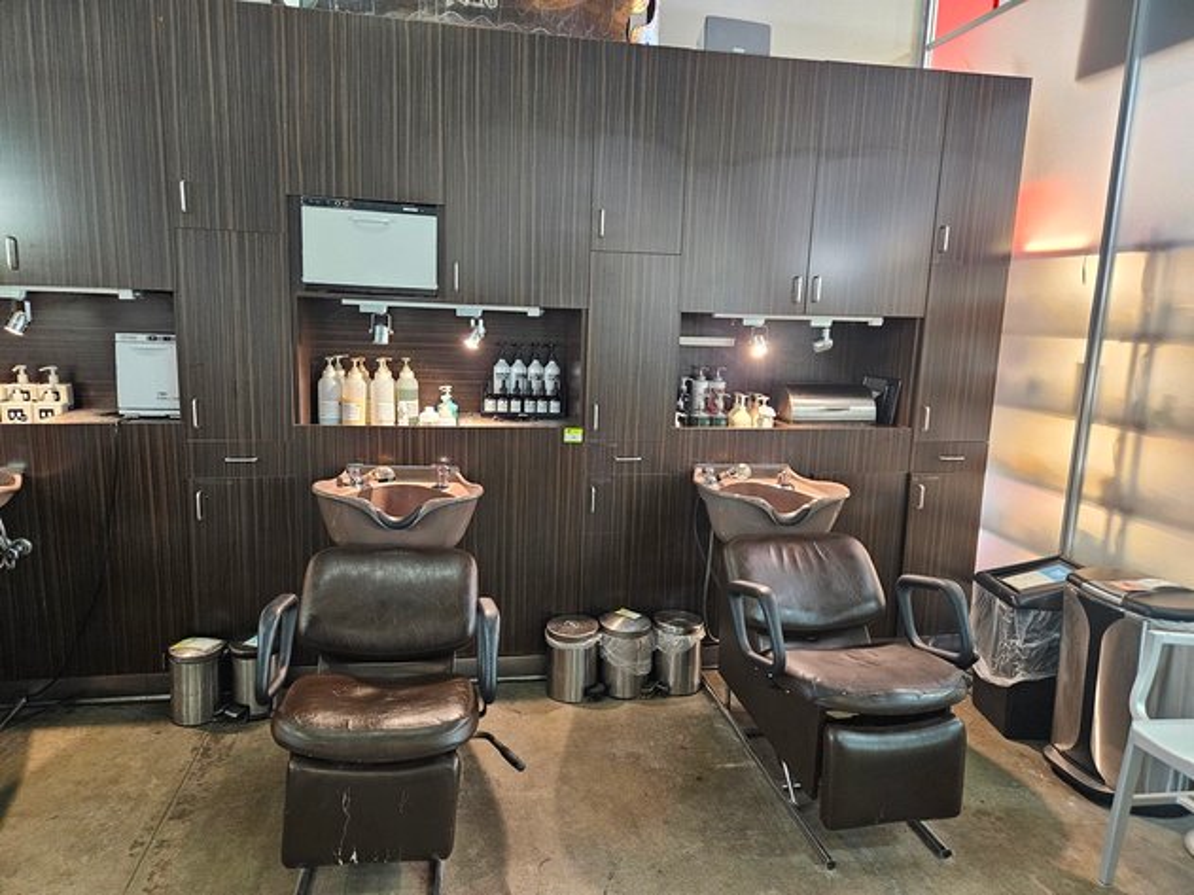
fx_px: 793
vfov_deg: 58.9
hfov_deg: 73.9
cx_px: 597
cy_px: 448
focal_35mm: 23
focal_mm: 5.4
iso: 800
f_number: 1.8
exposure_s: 1/60
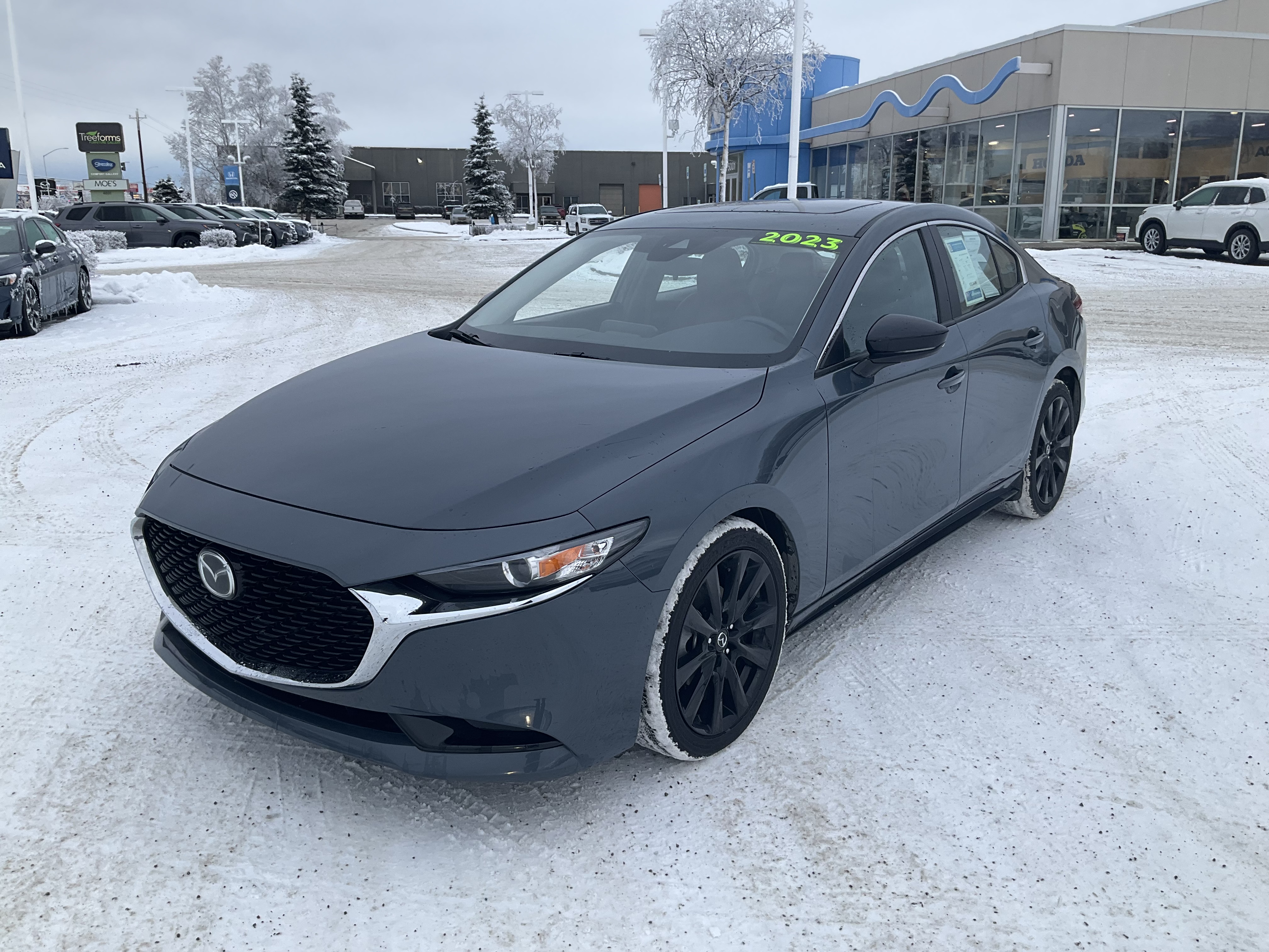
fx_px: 1063
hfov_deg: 61.7
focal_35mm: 29
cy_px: 476
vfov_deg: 48.2
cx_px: 634
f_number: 1.8
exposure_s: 1/180
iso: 20
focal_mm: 3
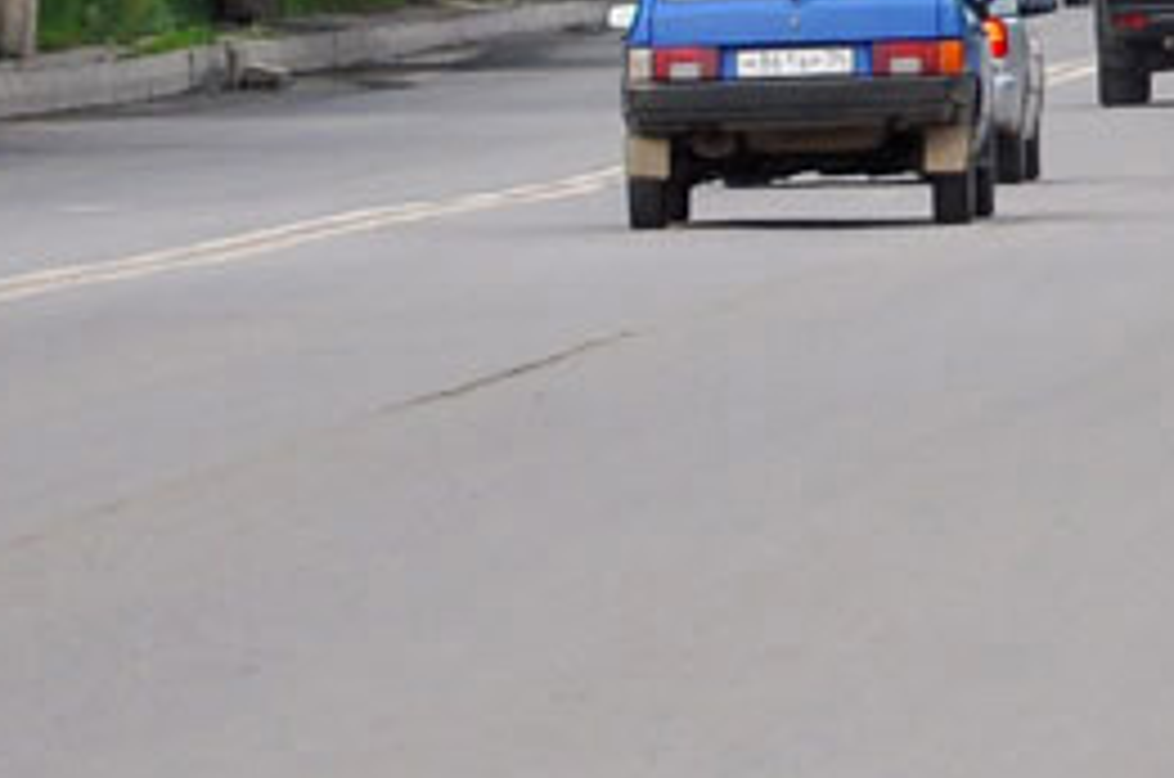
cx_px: 2321
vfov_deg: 1.7
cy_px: -729
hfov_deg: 2.6
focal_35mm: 783
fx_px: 25503
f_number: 7.1
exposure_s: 1/400
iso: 200
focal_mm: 105
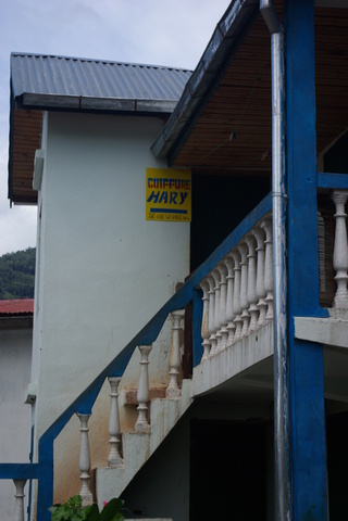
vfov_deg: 24.6
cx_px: 174
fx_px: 1196
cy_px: 260
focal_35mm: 82
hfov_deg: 16.6
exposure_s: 1/125
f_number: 6.7
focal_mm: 55
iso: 100
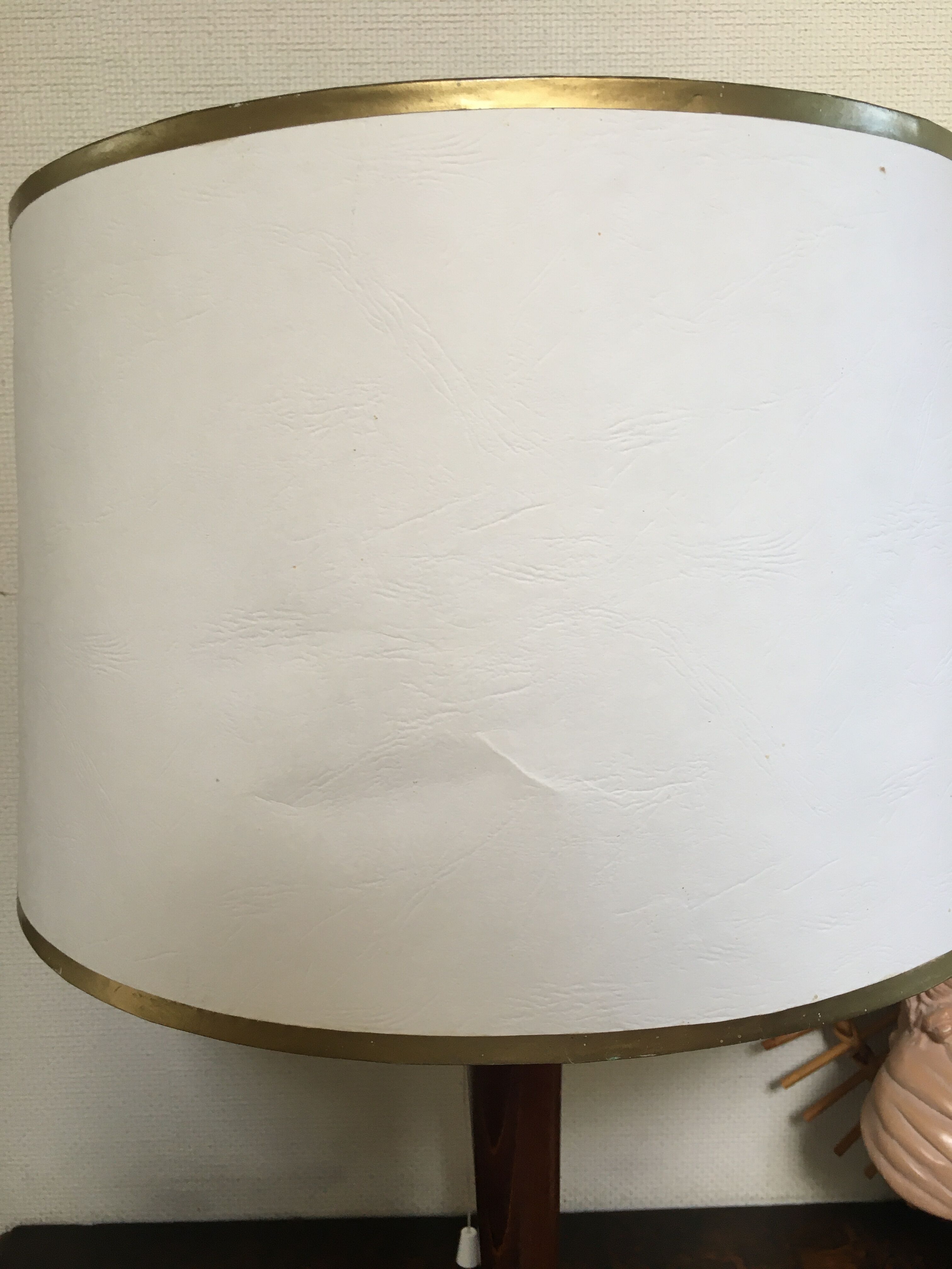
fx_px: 1063
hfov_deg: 48.2
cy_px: 634
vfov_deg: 61.7
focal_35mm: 29
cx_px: 476
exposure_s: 1/33
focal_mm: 4.15
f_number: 2.2
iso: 64
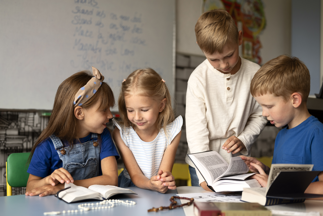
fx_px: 449
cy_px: 108
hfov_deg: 39.6
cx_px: 162
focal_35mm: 50
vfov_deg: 27.0
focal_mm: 50
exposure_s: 1/400
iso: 250
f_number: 2.5
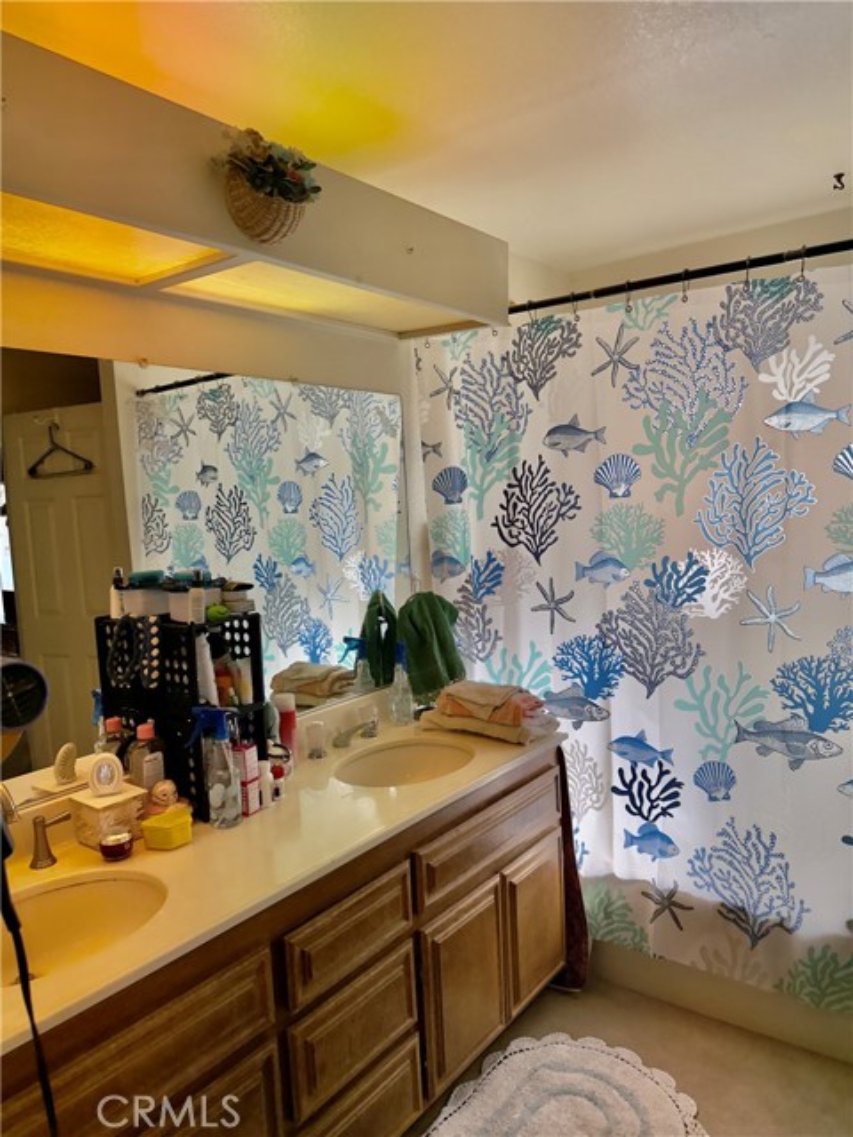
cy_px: 568
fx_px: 789
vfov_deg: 71.6
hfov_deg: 56.8
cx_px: 426
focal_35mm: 24
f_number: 1.78
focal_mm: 6.76
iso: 50
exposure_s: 1/1026
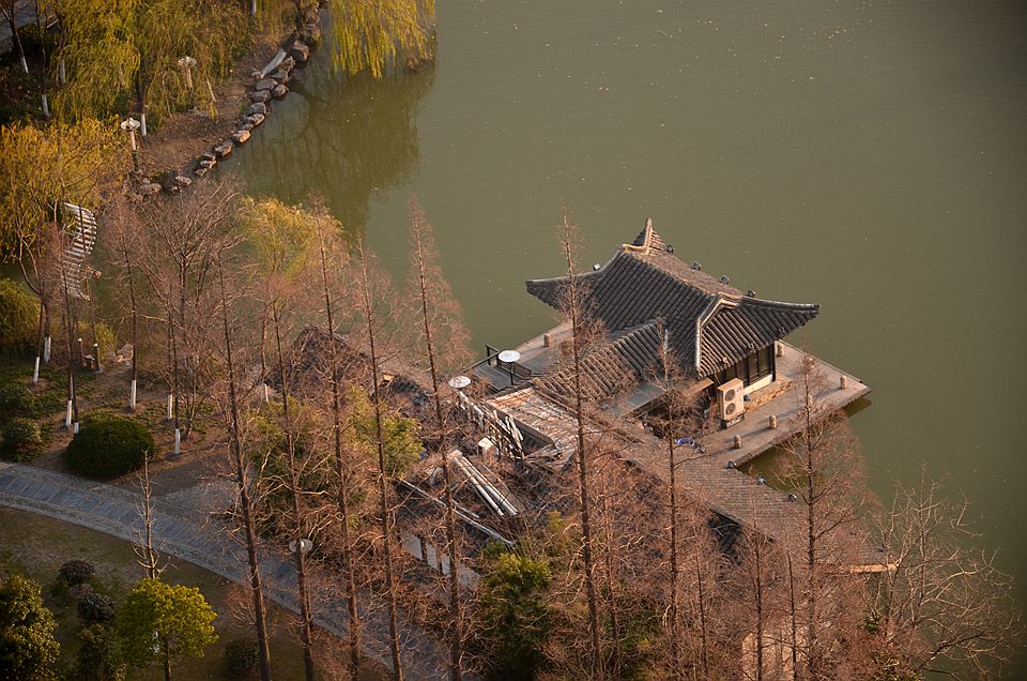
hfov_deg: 13.1
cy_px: 340
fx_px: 4484
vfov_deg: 8.7
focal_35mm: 158
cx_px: 514
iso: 100
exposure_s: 1/30
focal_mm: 105
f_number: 5.6
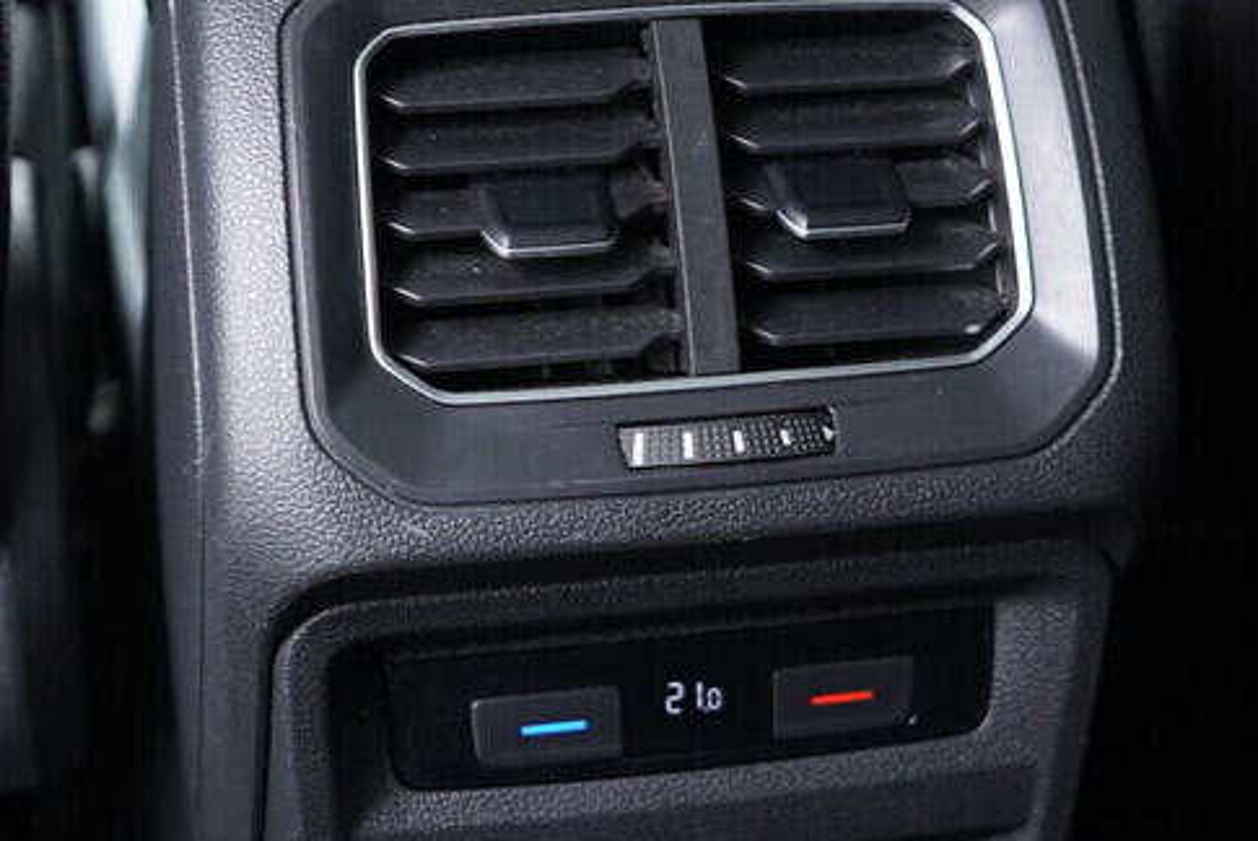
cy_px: 492
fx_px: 2657
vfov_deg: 18.0
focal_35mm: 76
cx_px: 643
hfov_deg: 26.6
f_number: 2.8
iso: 1000
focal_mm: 24
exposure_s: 1/40
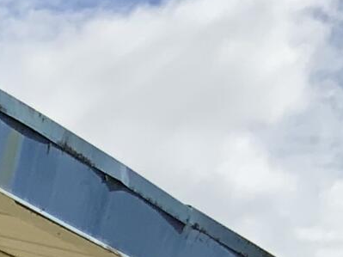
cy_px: 808
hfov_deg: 8.4
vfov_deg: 6.2
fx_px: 2159
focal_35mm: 218
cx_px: -463
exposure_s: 1/2320
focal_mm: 3
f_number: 1.8
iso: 20
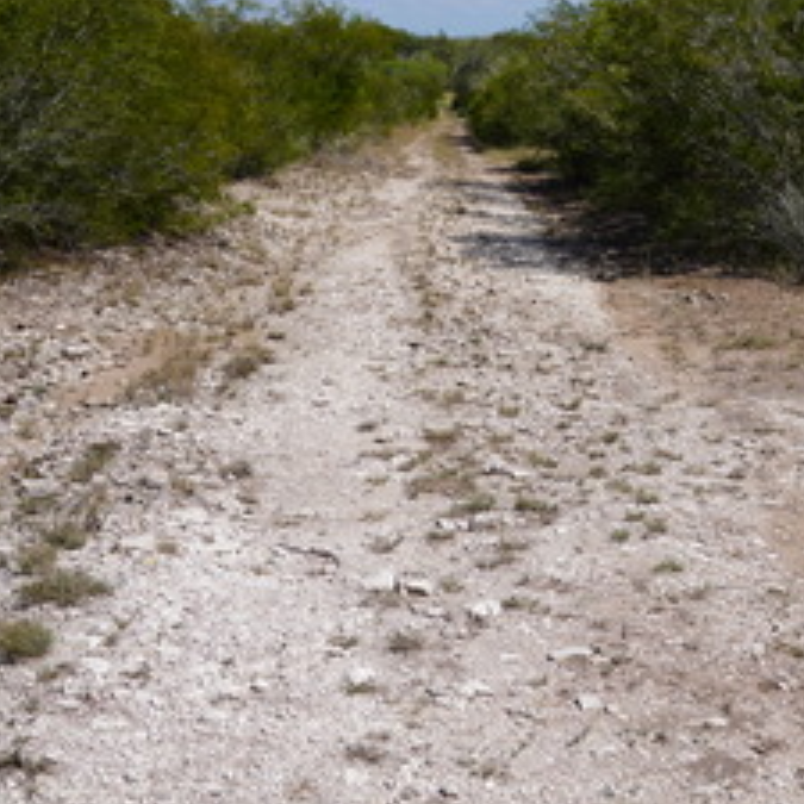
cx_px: 786
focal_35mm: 58
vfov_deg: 28.3
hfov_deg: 28.0
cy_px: 70
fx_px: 1524
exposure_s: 1/800
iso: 100
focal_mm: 24
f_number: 5.6
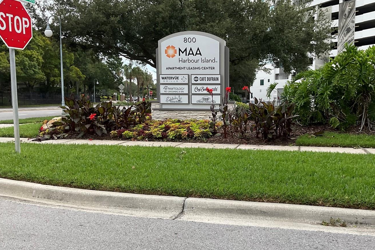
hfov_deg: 51.5
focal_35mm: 37
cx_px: 229
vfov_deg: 35.9
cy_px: 139
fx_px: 385
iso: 16
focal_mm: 3
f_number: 1.8
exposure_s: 1/627
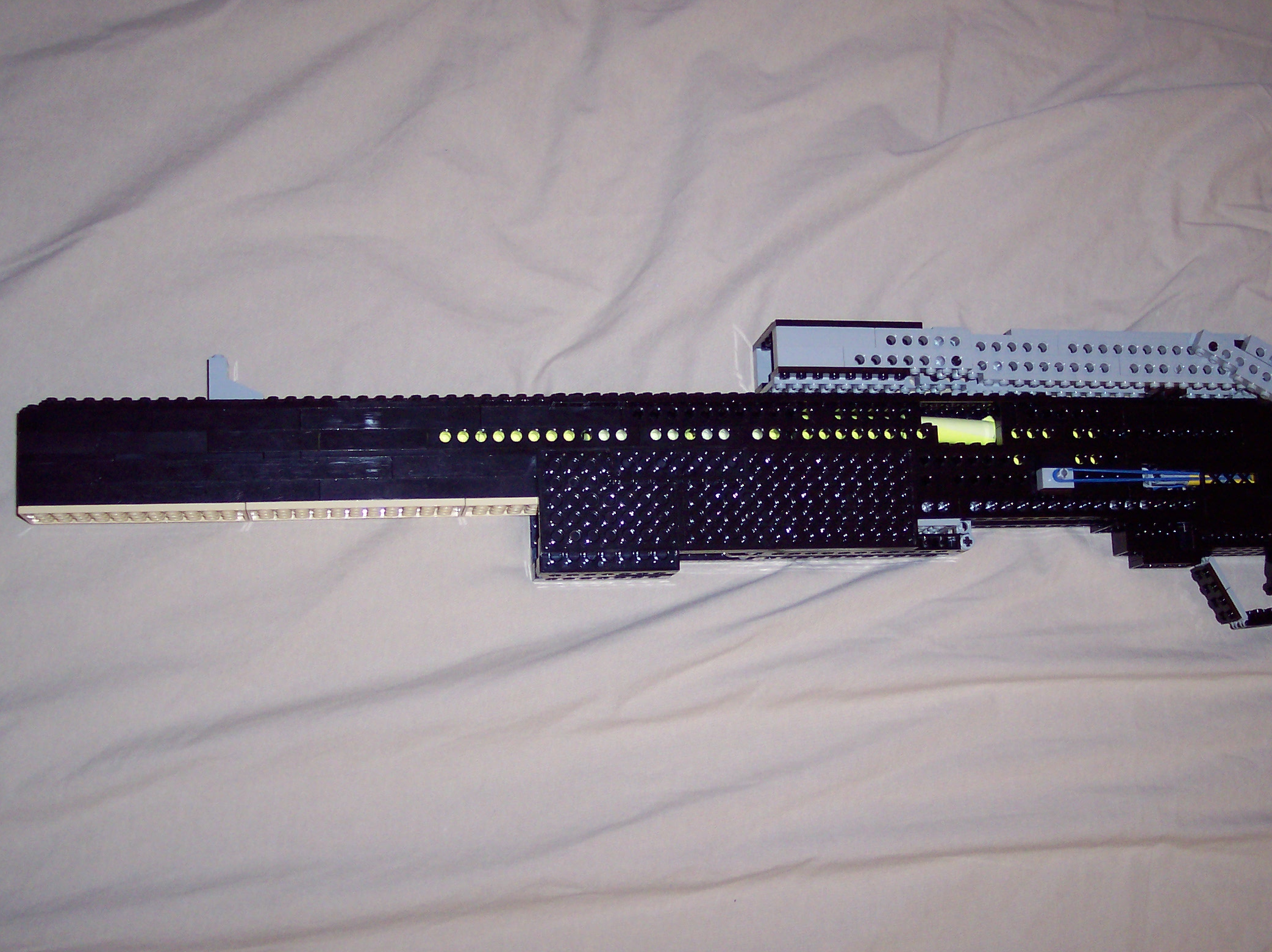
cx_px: 753
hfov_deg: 40.3
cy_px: 552
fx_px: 1726
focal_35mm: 47
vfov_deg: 30.8
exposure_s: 1/30
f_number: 2.8
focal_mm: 8
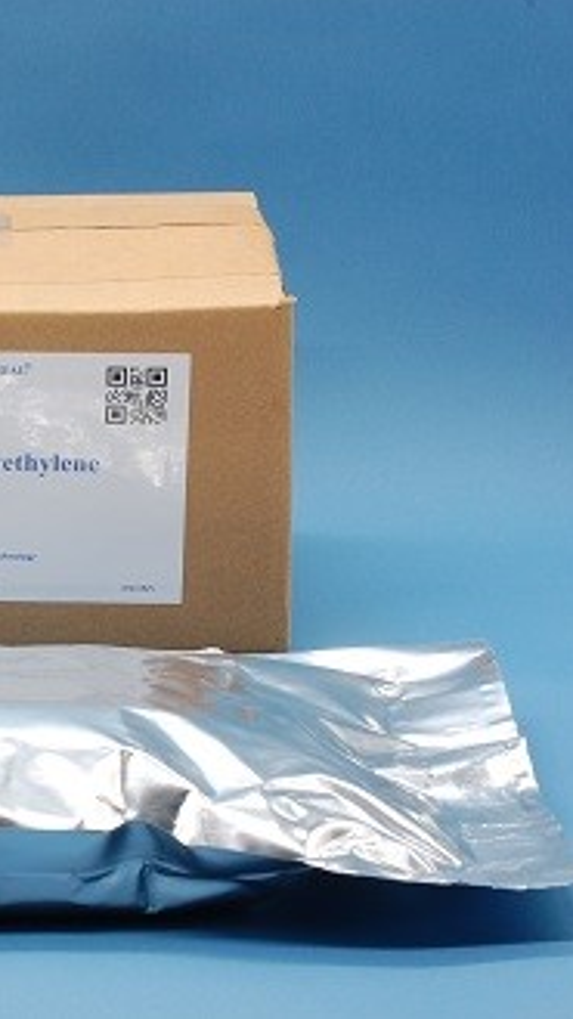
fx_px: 3999
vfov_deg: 14.5
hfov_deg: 8.1
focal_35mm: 148
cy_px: 511
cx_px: -50
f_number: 18
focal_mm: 62
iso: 200
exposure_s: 1/8
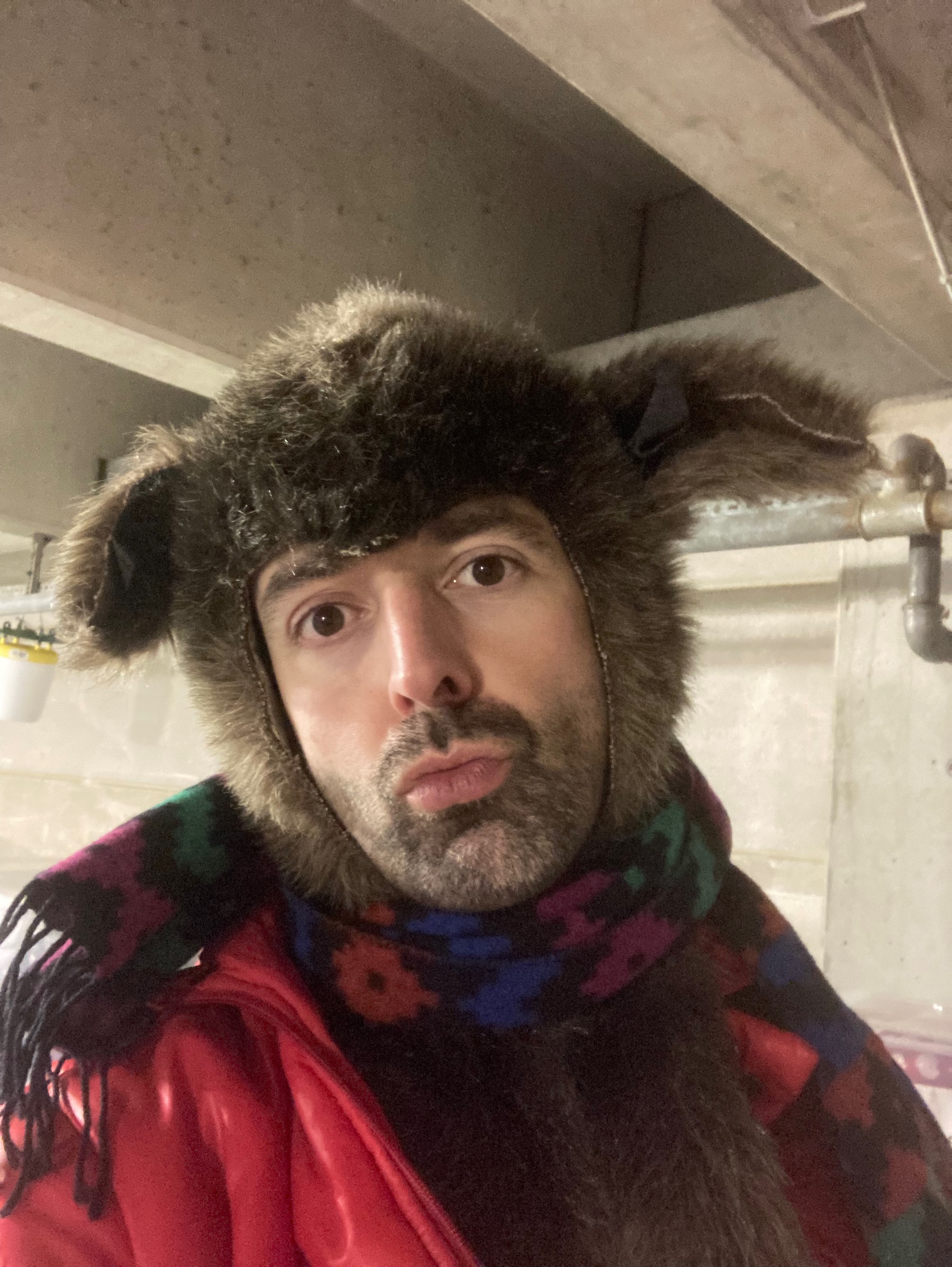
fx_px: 1172
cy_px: 634
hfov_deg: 44.2
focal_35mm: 32
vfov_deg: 56.8
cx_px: 476
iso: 1000
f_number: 2.2
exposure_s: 1/17
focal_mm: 2.87
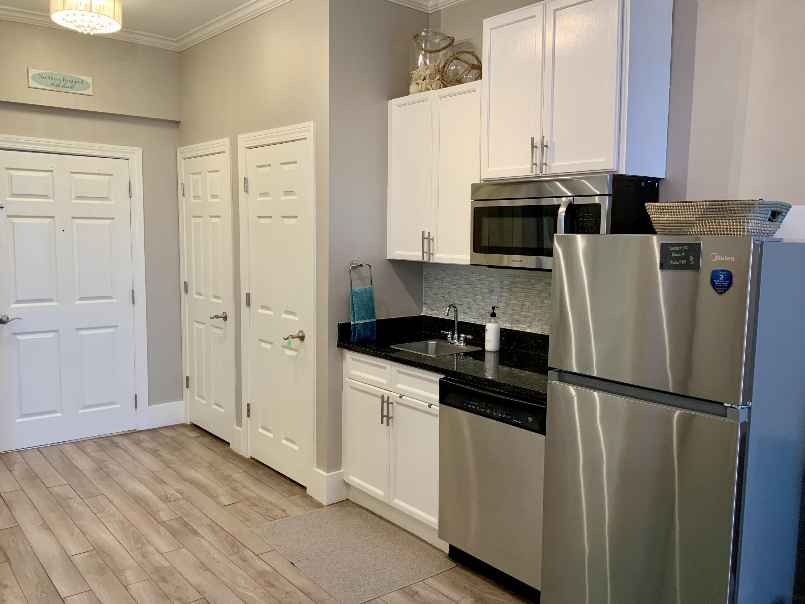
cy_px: 302
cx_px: 402
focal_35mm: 29
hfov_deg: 61.7
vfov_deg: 48.2
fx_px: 674
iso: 50
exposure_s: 1/60
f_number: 1.8
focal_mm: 3
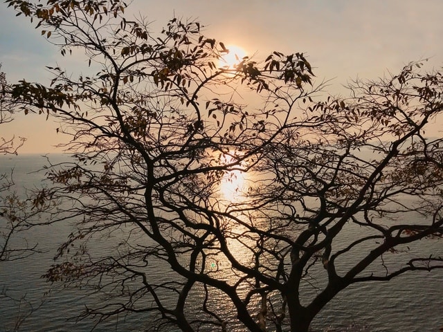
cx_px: 222
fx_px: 358
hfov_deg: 63.4
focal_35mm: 28
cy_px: 166
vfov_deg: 49.7
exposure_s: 1/32258
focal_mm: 3.99
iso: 25
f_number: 1.8
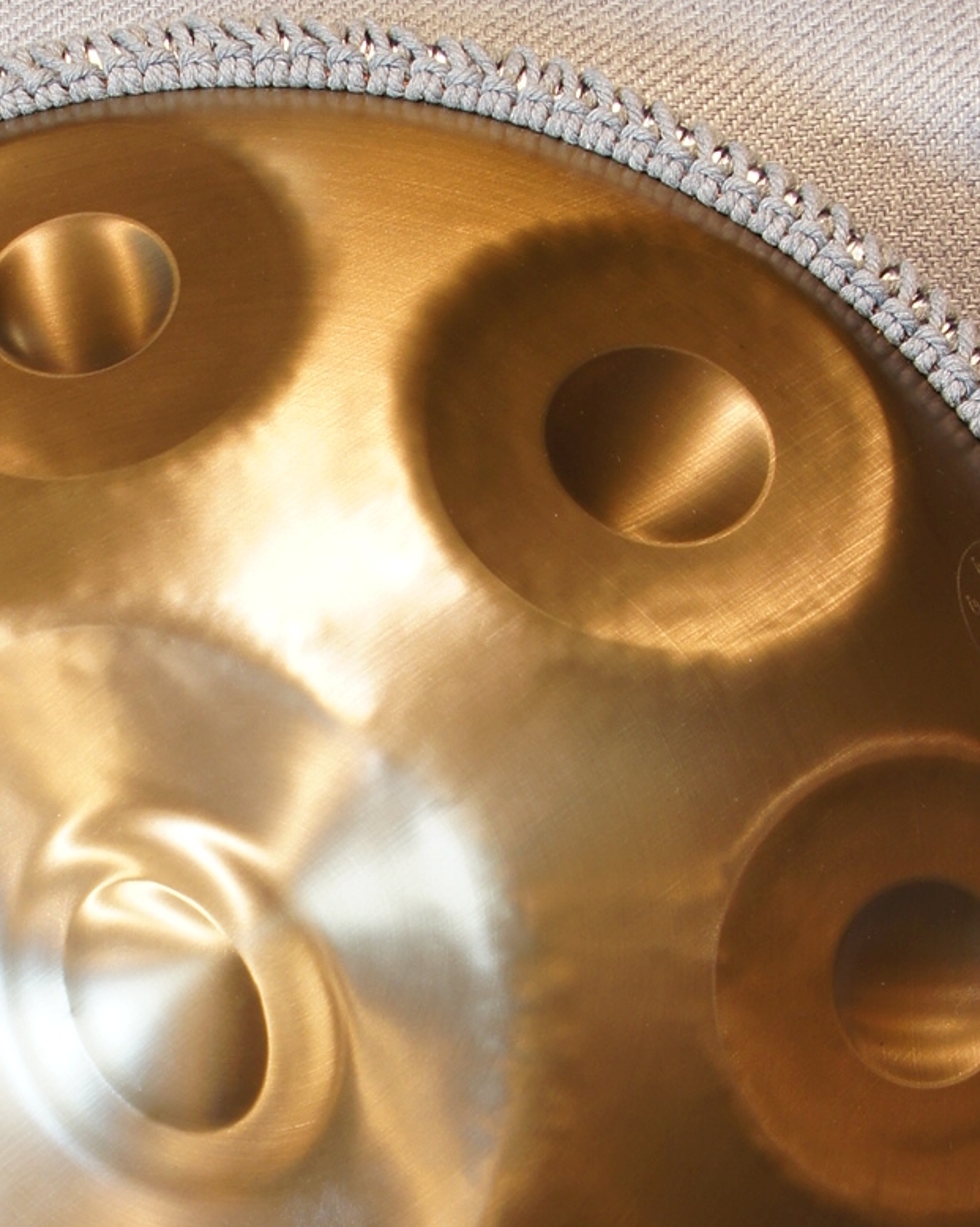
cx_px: 211
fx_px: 4208
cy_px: 952
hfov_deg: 13.2
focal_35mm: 116
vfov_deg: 16.5
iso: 100
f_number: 9
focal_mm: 28
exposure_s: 1/1.67
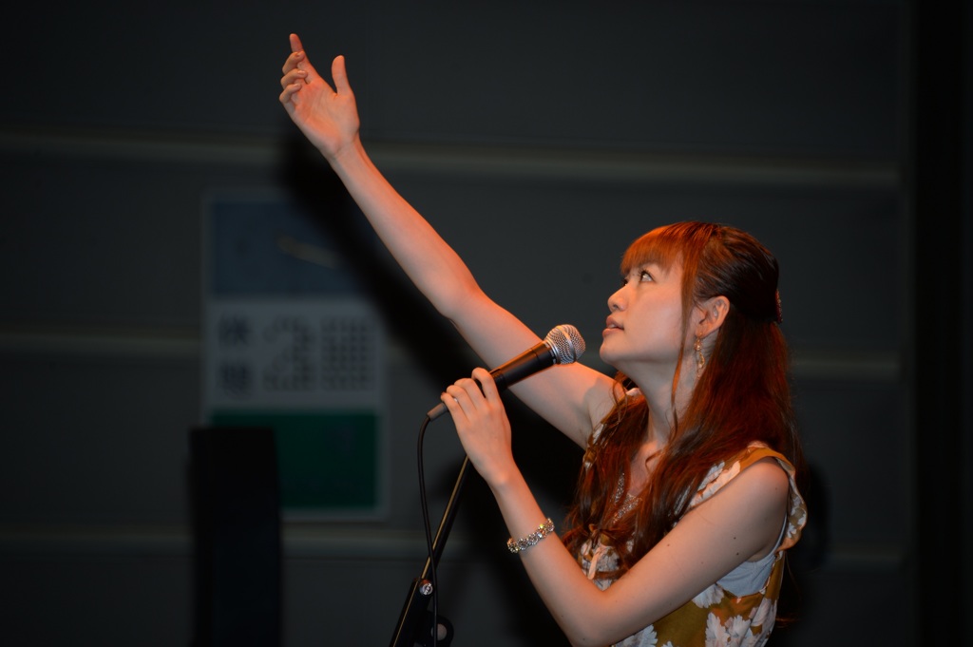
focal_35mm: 300
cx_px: 486
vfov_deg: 4.6
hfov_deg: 6.9
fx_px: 8102
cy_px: 324
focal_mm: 300
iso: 100
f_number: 5.6
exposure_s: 1/60
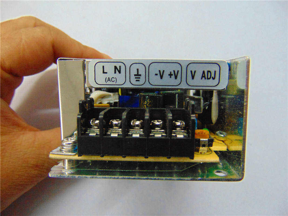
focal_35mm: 25
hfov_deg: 69.4
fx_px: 208
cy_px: 108
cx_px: 144
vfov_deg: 54.9
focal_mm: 4.5
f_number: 3
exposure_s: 1/30
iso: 400
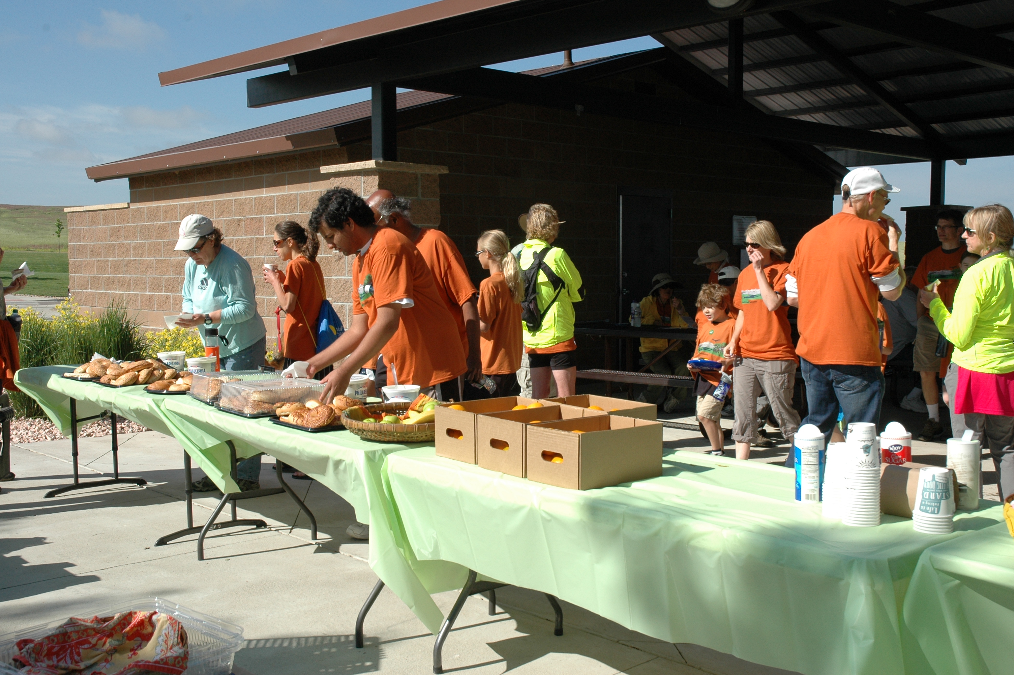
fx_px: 1140
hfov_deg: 48.0
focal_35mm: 40
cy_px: 338
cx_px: 507
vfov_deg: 33.0
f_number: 10
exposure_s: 1/400
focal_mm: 27
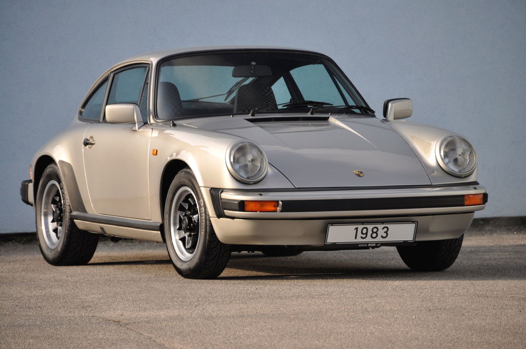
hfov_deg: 7.1
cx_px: 263
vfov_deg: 4.7
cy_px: 174
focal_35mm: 292
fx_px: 4268
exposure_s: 1/400
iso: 500
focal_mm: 195
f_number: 6.3
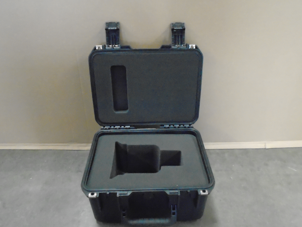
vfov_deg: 53.1
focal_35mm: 26
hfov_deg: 67.3
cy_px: 114
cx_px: 151
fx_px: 227
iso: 1600
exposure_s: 1/40
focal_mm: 4.6
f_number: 3.2
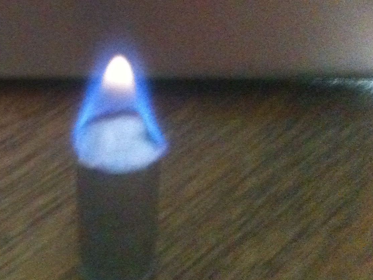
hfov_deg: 29.6
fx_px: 690
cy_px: 96
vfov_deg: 22.8
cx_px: 76
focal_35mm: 64
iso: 1000
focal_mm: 3.85
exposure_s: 1/10
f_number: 2.8
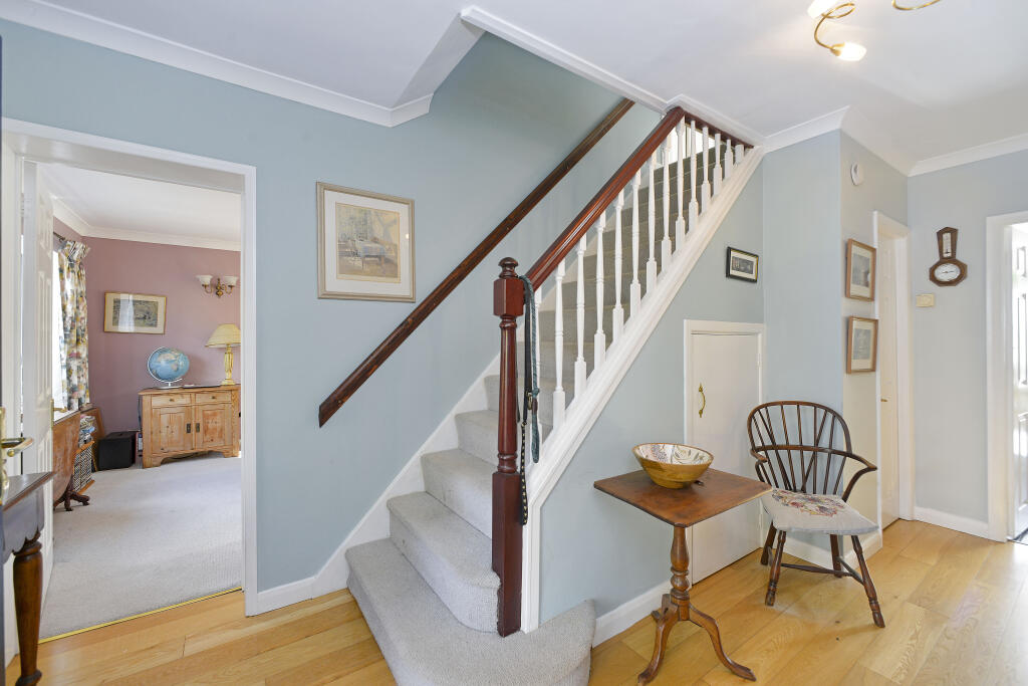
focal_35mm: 14
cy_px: 343
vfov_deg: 81.2
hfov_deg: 104.2
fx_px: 400
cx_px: 514
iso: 400
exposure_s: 1/20
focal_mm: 14
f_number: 7.1
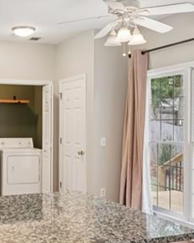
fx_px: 374
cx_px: 22
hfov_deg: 28.1
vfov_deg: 36.0
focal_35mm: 52
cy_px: 123
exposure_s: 1/30
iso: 800
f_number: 8
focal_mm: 16
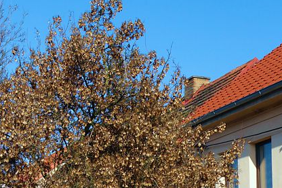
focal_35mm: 95
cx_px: 18
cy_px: 218
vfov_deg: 14.0
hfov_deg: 20.9
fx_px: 744
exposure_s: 1/640
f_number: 5.6
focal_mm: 11.6
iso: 125
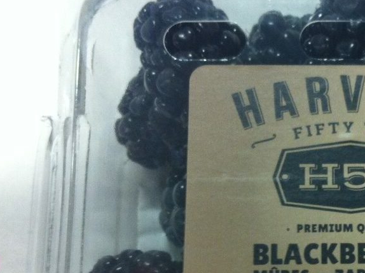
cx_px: 355
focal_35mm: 79
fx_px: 832
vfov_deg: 18.4
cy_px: 225
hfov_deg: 23.8
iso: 200
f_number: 2.8
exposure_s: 1/15
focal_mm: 3.85
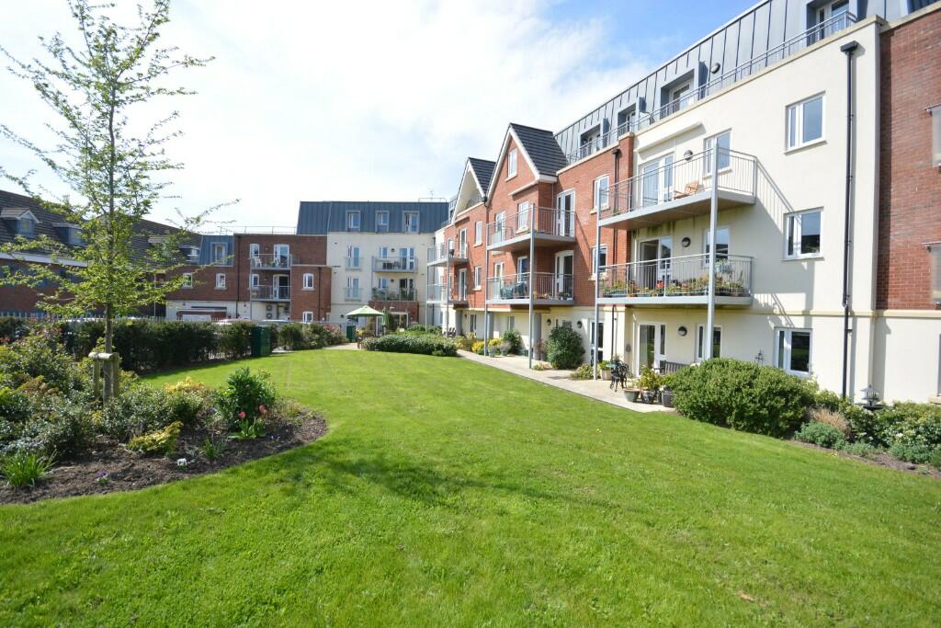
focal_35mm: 15
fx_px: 392
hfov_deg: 100.4
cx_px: 470
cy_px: 314
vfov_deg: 77.3
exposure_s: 1/800
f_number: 8
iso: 400
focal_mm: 10
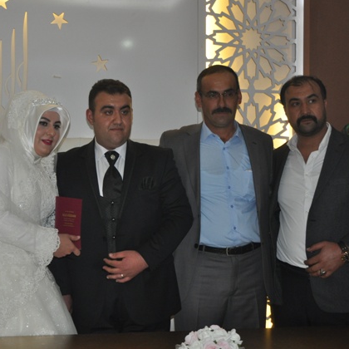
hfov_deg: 25.8
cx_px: 95
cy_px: 175
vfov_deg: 26.1
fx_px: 753
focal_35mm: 66
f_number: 4
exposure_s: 1/60
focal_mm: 34
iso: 800
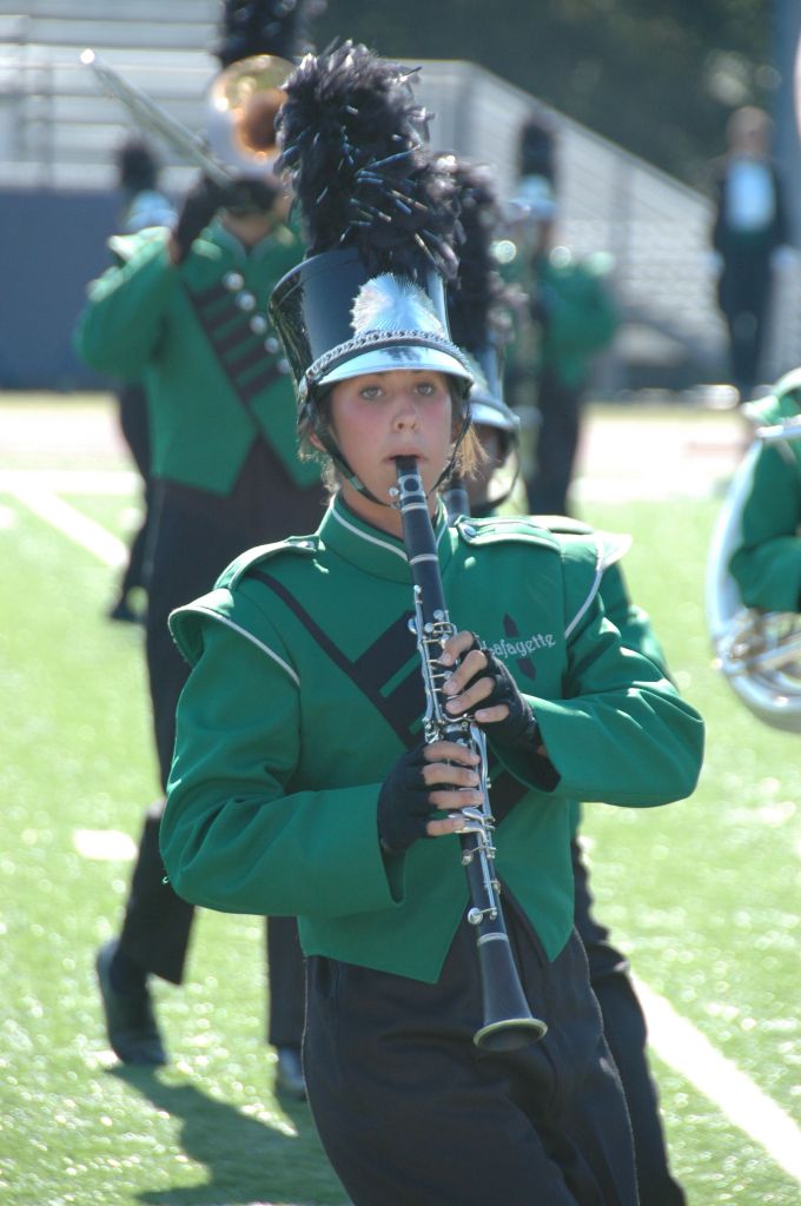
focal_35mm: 300
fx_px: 10039
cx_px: 400
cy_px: 603
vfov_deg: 6.9
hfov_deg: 4.6
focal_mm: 200
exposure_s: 1/250
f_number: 5.6
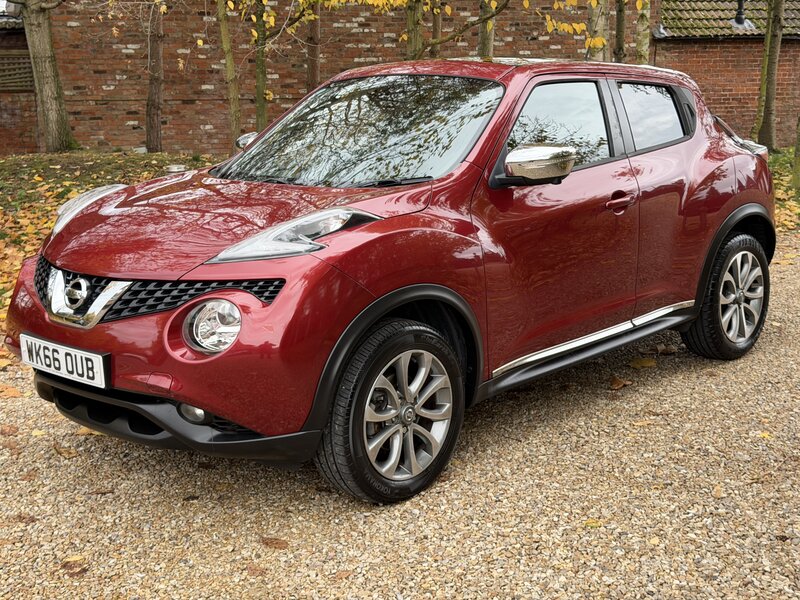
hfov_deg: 39.7
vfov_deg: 30.3
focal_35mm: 48
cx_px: 400
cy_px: 300
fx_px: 1109
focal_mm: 6.76
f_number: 1.78
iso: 64
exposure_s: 1/125
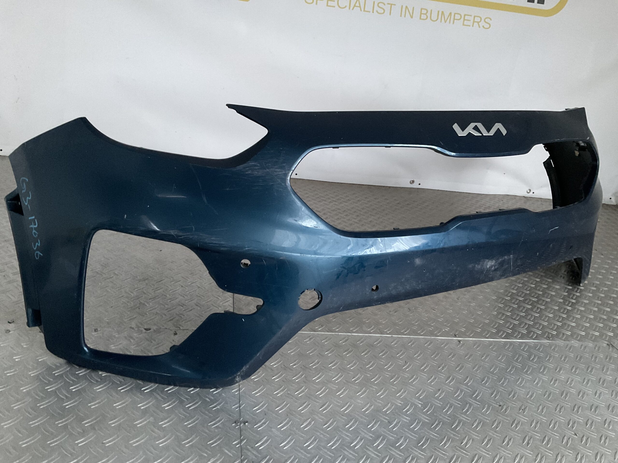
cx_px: 309
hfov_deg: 61.7
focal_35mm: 29
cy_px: 232
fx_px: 518
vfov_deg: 48.2
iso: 400
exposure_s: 1/25
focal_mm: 3
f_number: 1.8
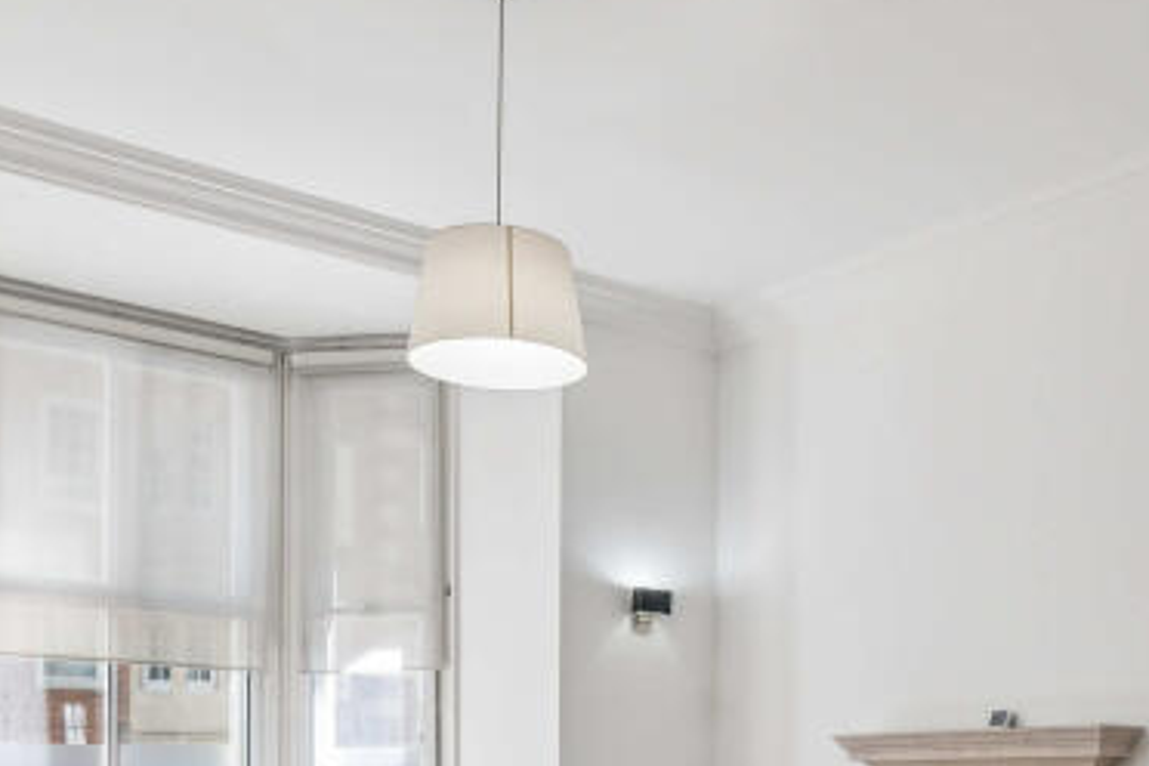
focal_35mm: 44
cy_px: 811
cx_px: 883
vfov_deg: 28.2
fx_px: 1404
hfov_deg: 42.9
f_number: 11
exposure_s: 1/15
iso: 400
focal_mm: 16
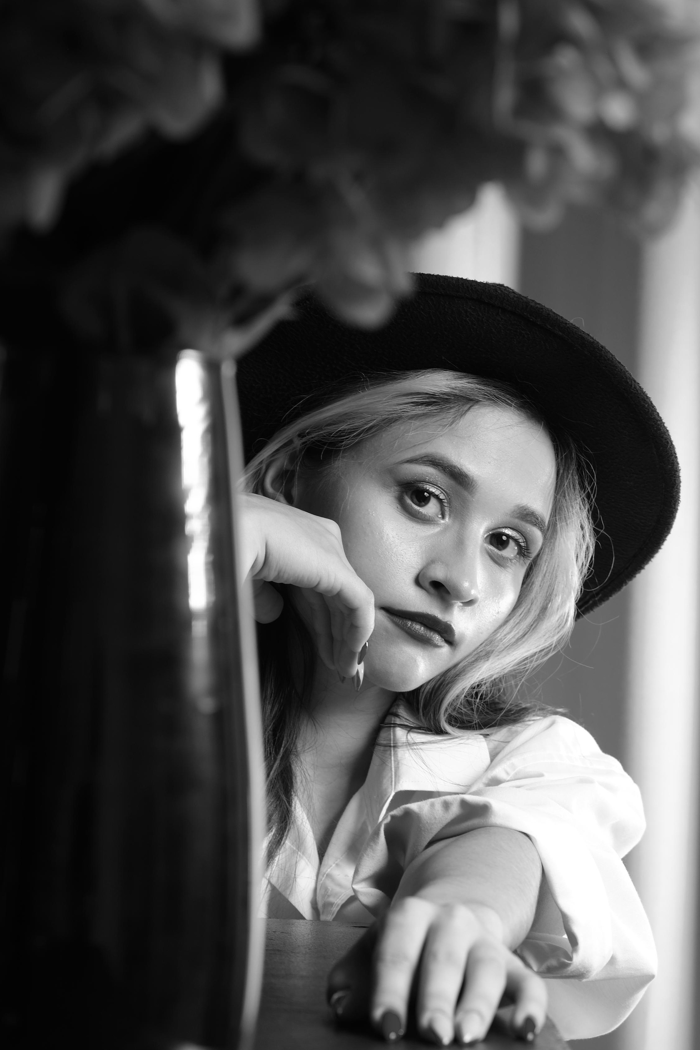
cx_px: 360
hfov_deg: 12.8
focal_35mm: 107
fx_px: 3121
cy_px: 551
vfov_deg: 19.1
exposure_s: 1/125
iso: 200
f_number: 5
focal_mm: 58.6
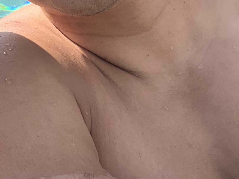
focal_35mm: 89
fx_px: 614
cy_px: 31
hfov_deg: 21.3
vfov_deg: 16.4
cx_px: 3
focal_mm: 2.71
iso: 32
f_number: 2.2
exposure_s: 1/436
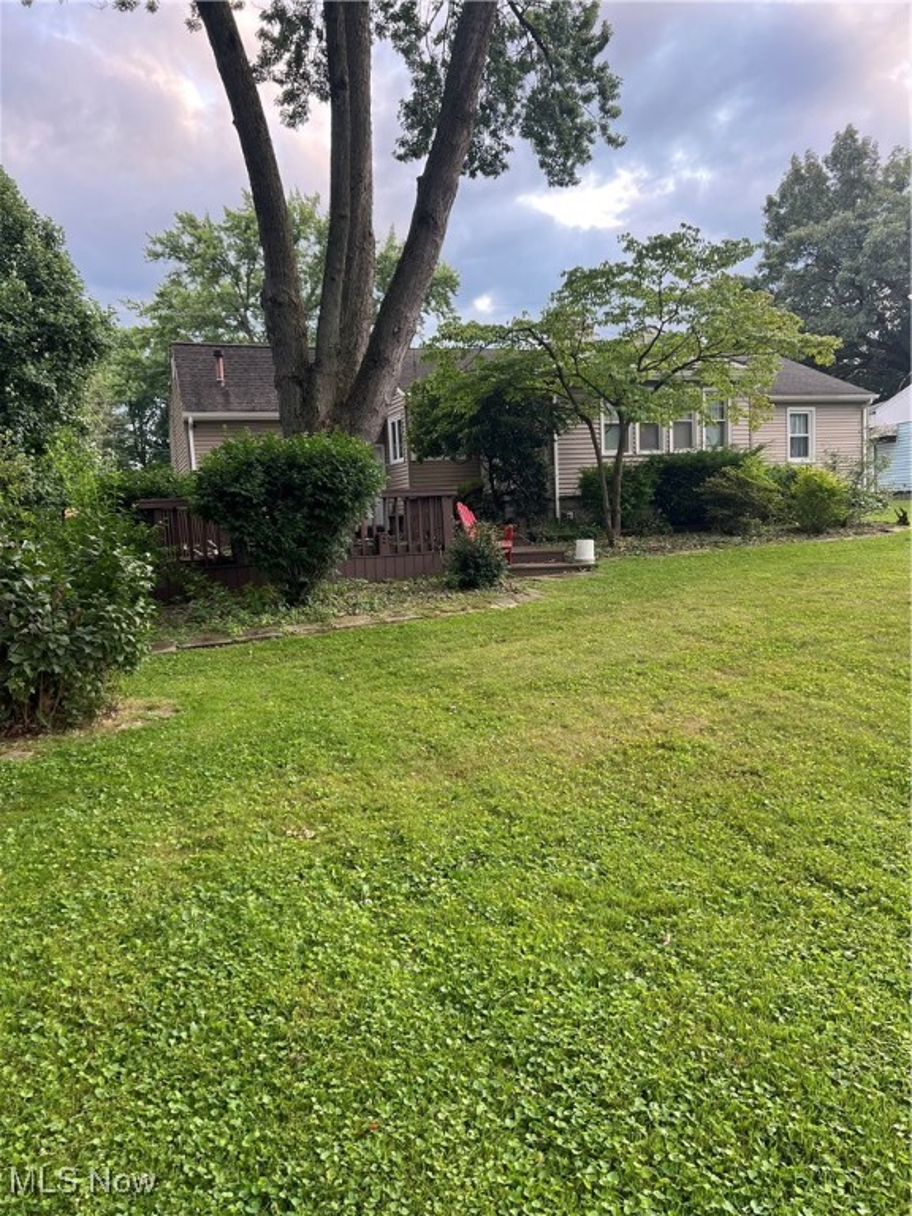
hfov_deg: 53.1
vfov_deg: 67.3
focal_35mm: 26
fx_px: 913
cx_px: 456
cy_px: 608
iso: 64
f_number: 1.5
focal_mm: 5.7
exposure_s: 1/164
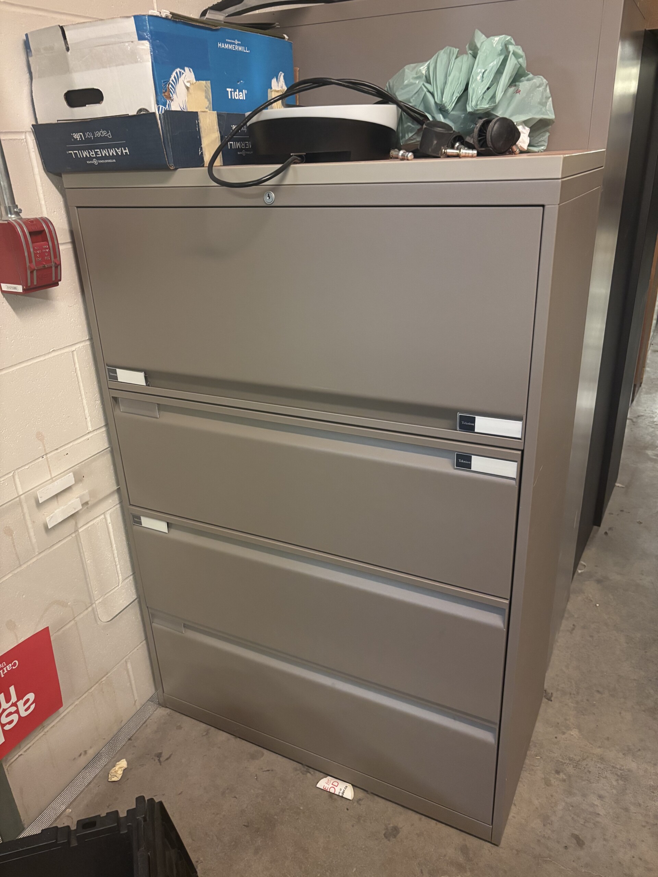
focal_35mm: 26
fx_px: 659
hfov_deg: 53.1
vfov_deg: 67.3
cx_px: 329
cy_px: 438
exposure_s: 1/30
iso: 500
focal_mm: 5.96
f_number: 1.6
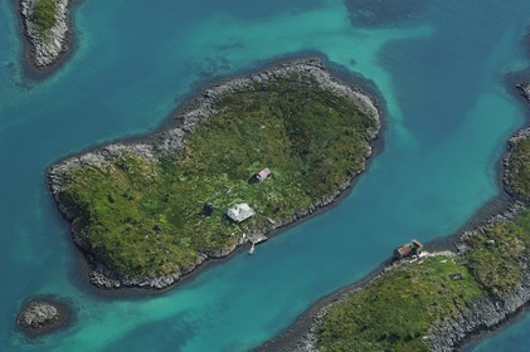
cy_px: 176
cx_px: 265
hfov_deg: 12.5
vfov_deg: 8.3
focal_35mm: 165
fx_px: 2427
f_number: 4
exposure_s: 1/1250
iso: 100
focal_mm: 110
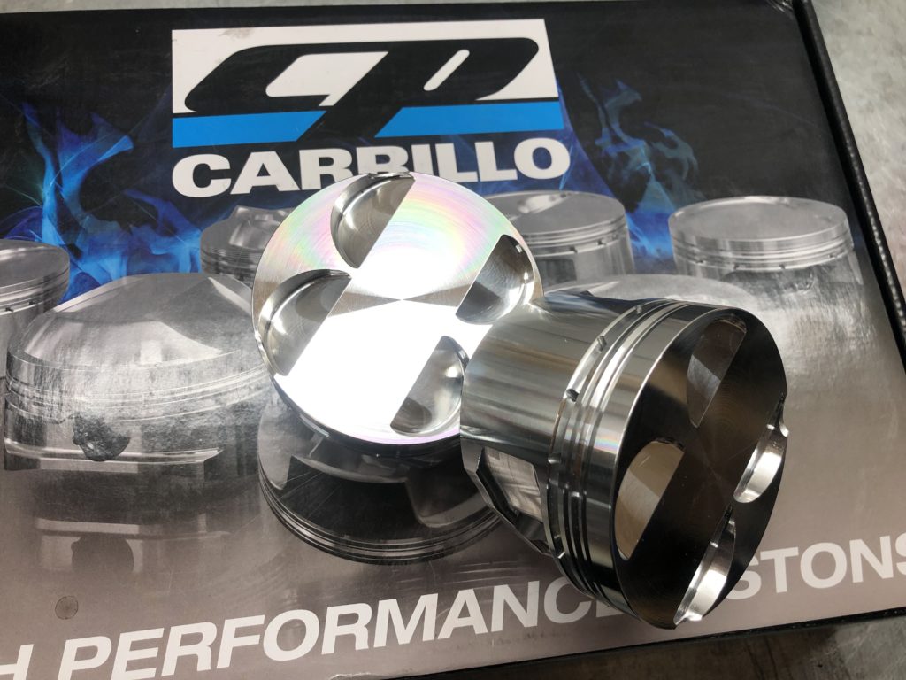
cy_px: 340
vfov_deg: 49.7
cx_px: 453
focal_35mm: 28
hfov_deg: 63.4
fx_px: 733
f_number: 1.8
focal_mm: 3.99
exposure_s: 1/33
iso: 25
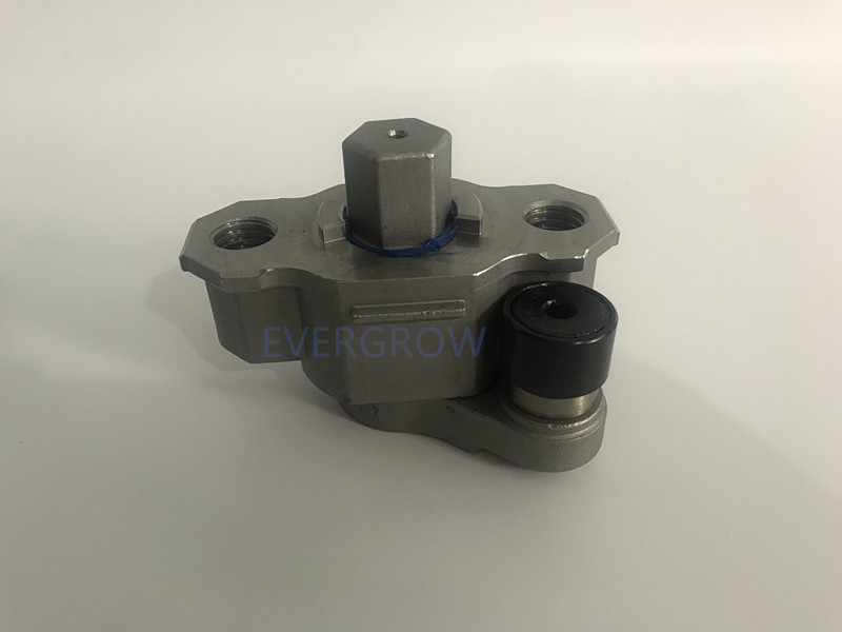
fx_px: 681
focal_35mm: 28
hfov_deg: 63.4
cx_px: 421
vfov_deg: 49.7
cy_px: 316
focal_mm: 3.99
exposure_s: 1/15
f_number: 1.8
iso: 40
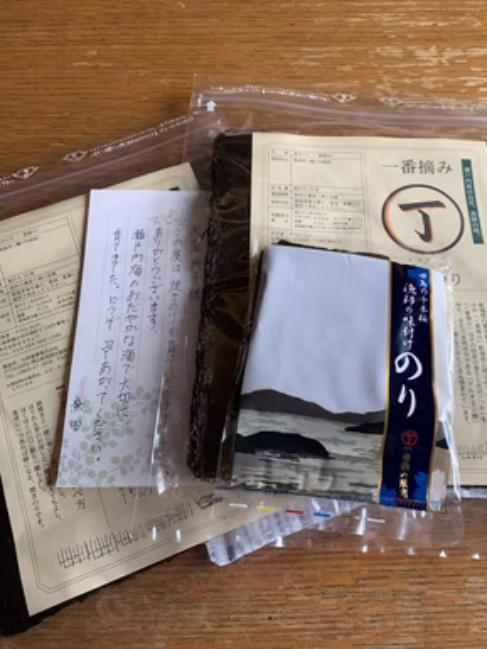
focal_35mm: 27
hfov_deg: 51.4
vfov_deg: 65.3
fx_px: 506
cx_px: 251
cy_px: 325
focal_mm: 4.25
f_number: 1.8
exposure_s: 1/60
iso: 320
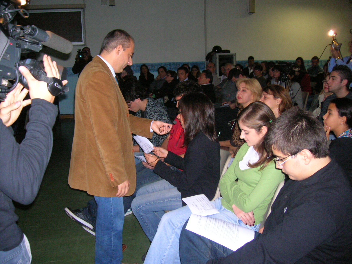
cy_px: 132
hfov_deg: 54.0
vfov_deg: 41.8
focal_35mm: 34
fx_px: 346
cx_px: 176
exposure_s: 1/60.1
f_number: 2.9
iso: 200
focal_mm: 5.7
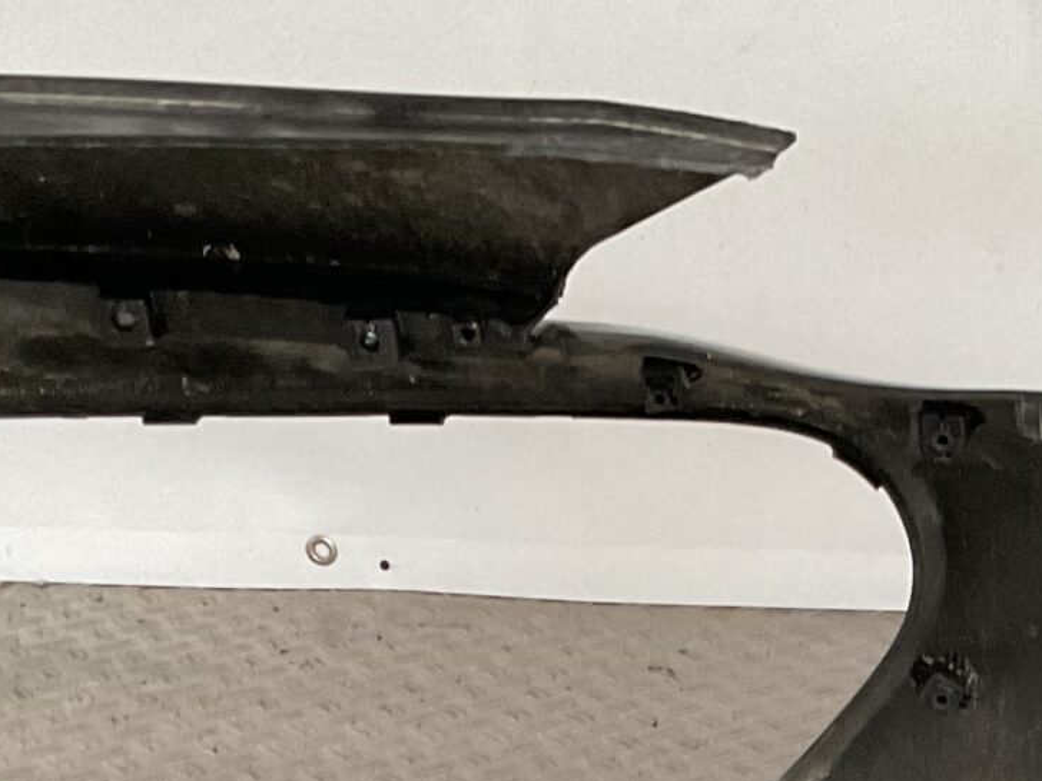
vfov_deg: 13.8
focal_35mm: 102
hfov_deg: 18.9
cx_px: 925
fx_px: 3070
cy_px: 1099
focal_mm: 3
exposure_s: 1/50
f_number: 1.8
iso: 160
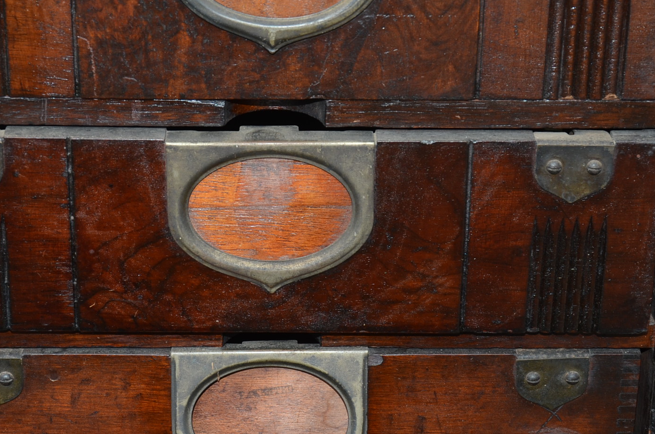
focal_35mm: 101
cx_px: 348
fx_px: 1834
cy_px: 188
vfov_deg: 13.5
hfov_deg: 20.3
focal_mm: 38
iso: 320
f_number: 5.6
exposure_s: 1/100
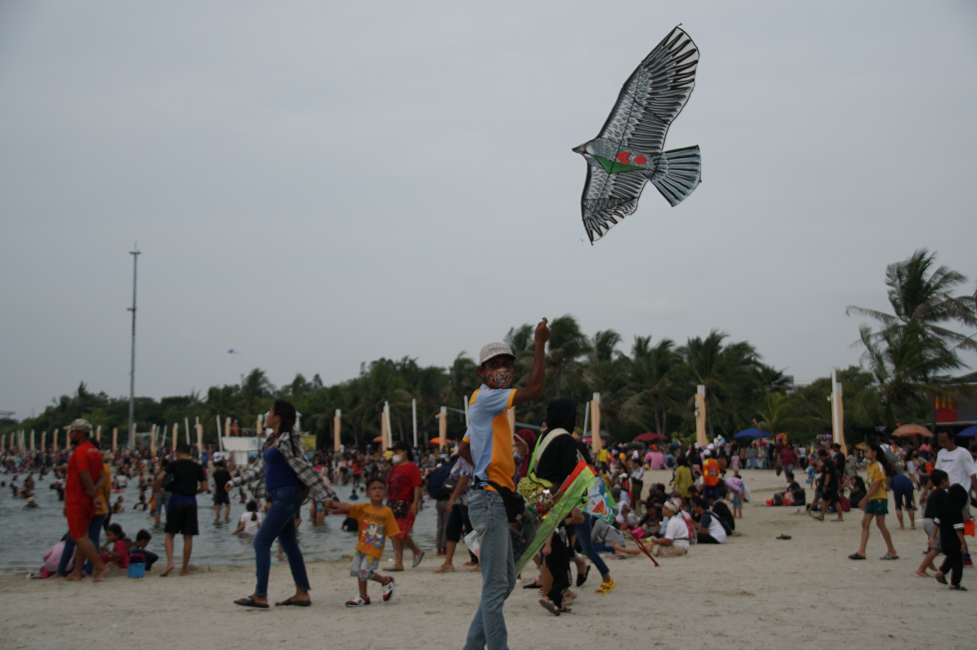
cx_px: 488
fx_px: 1301
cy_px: 325
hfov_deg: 41.1
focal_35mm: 48
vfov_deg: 28.0
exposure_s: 1/1250
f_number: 4.5
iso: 100
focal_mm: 32
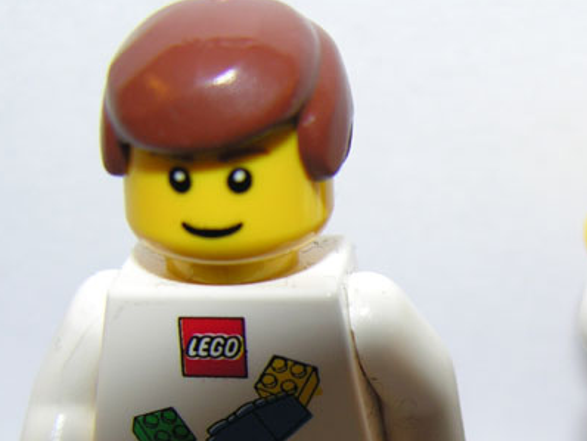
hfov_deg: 21.4
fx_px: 1527
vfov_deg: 16.2
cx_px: 488
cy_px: 407
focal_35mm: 90
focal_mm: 8.9
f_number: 2.8
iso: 50
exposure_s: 1/60.1
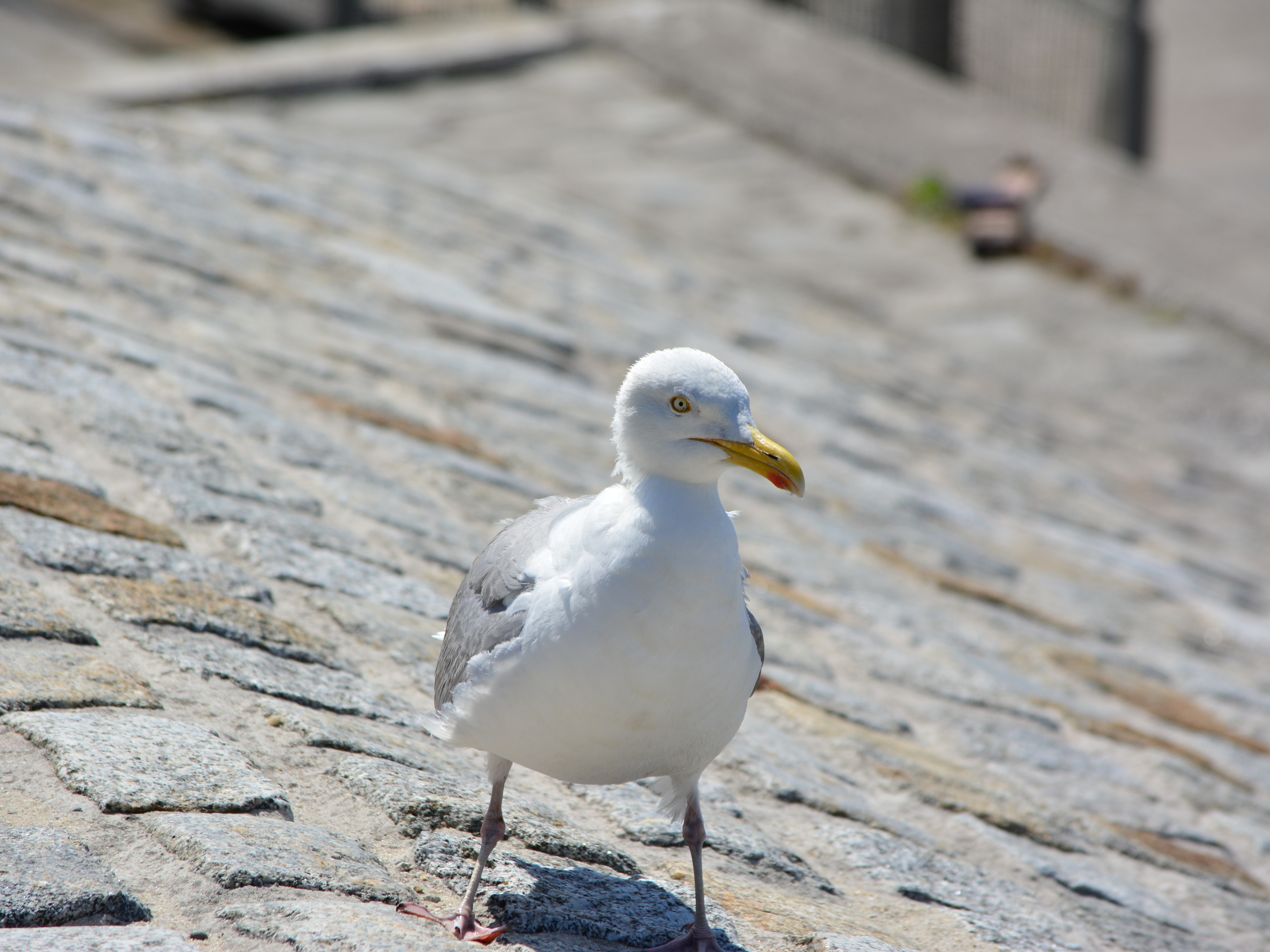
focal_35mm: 244
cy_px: 476
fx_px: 8952
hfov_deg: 8.1
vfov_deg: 6.1
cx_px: 645
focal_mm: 150
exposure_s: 1/1250
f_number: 6.3
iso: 200
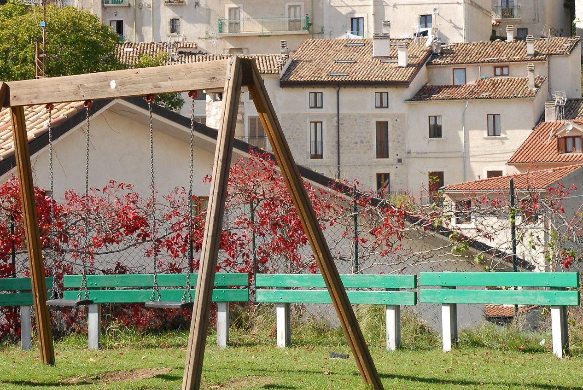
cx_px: 199
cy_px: 79
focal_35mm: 91
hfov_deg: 22.3
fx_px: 1475
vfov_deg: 15.0
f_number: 9
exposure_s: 1/320
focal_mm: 32
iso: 200
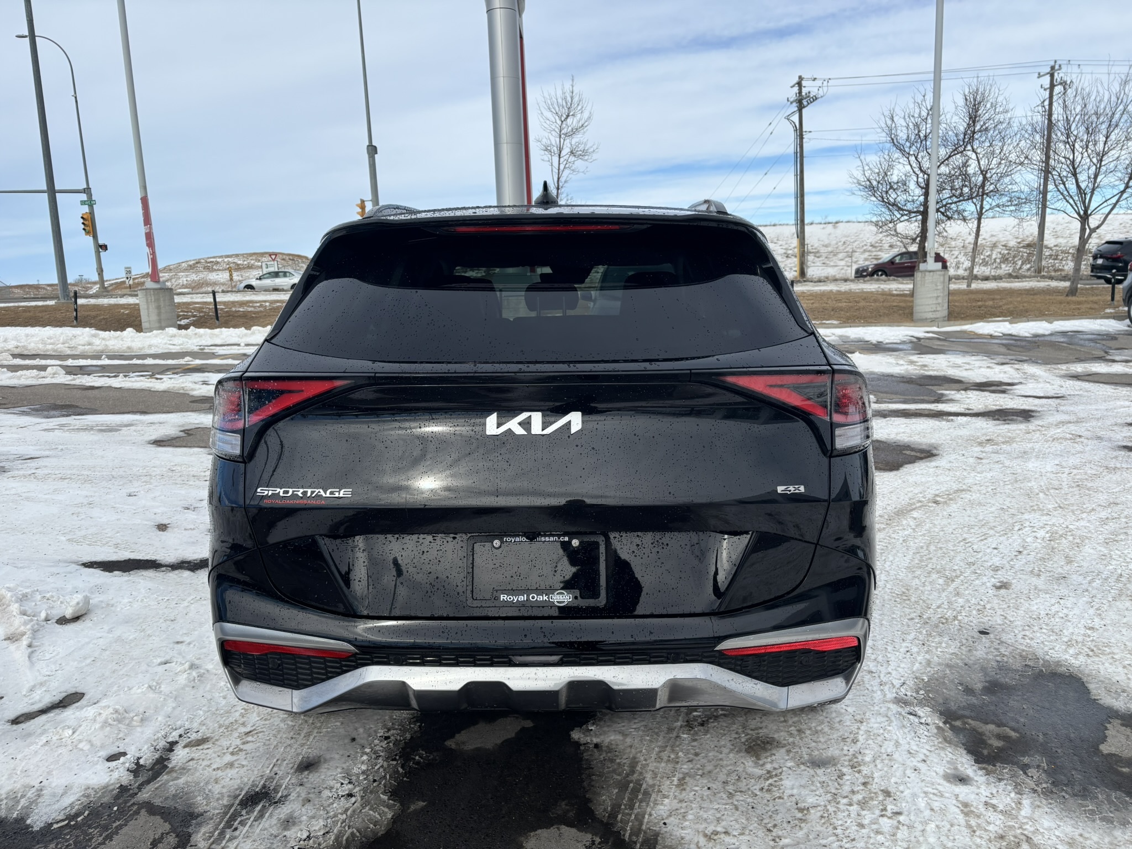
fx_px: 850
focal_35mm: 26
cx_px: 566
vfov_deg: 53.1
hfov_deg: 67.3
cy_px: 424
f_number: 1.6
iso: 50
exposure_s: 1/3650
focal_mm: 5.96
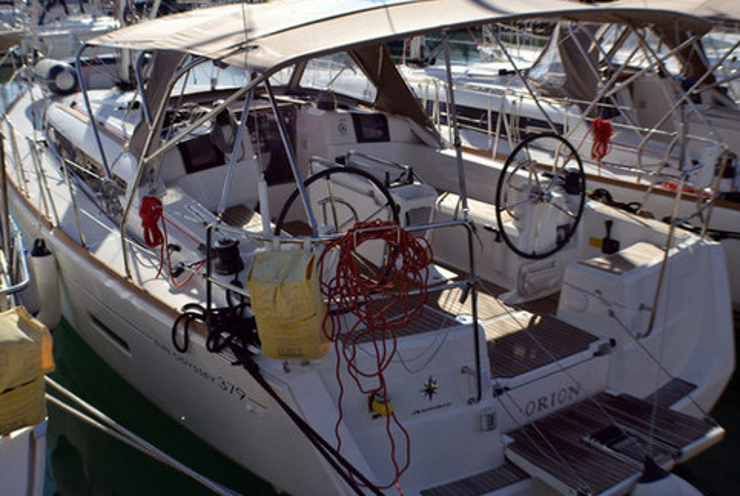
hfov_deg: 36.8
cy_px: 242
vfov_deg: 25.1
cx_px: 321
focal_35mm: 54
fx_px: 1112
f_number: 4.5
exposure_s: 1/800
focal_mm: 28
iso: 100
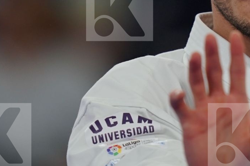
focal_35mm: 1551
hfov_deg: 1.3
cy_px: 9
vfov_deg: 0.9
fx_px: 10770
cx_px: 241
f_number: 2.8
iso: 400
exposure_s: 1/320
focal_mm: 400
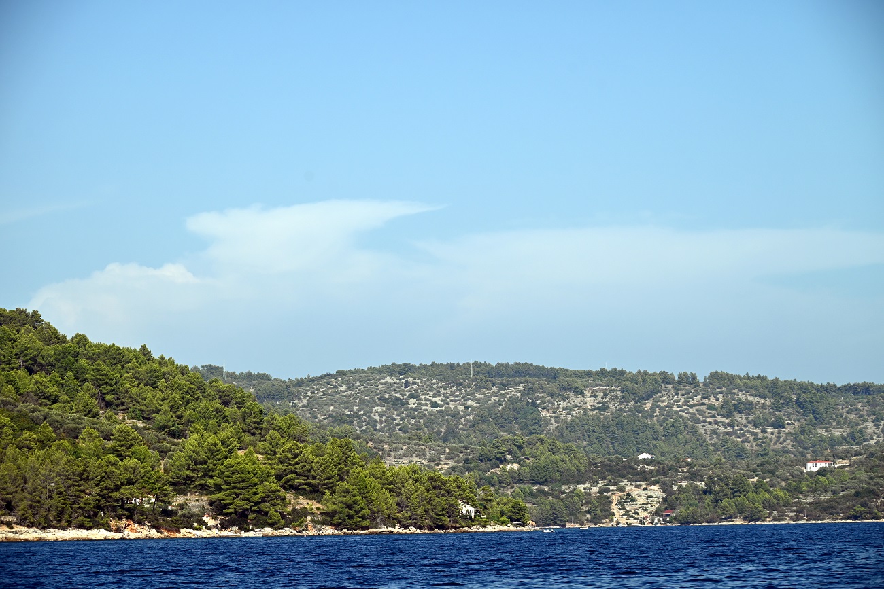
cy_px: 294
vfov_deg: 12.5
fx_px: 2701
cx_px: 442
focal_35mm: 110
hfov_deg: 18.6
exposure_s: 1/800
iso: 100
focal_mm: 110
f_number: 7.1
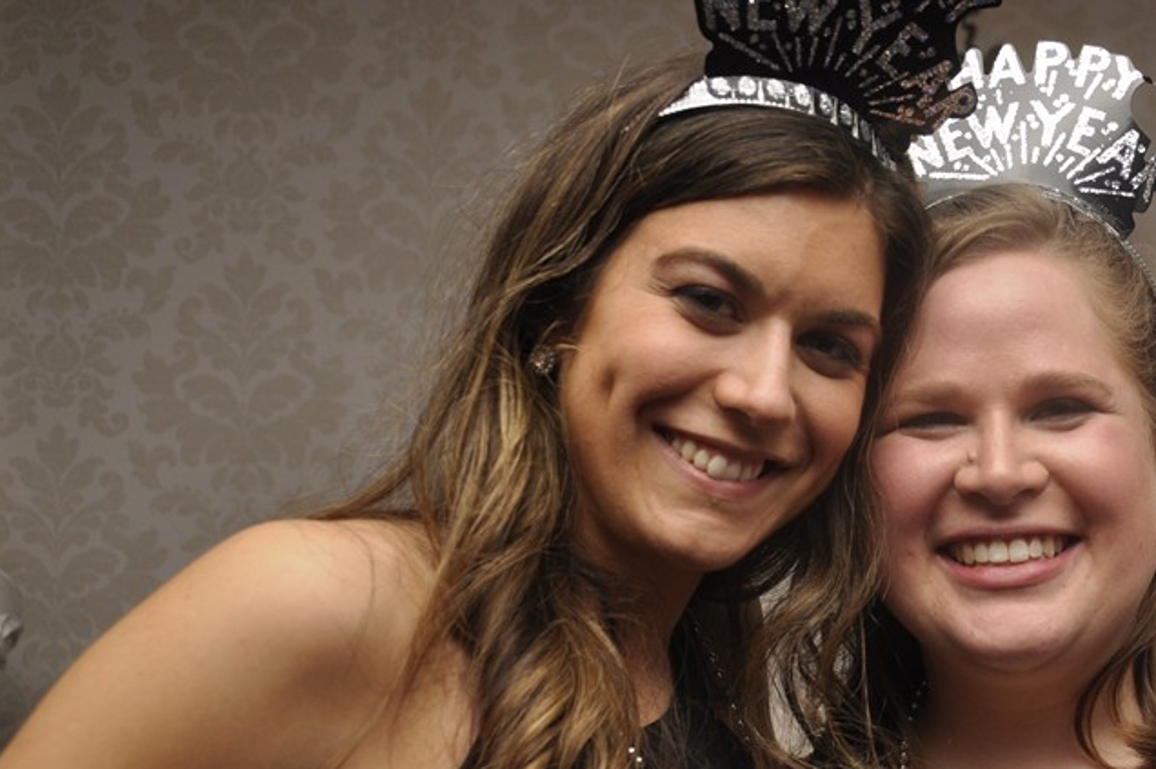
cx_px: 869
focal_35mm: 66
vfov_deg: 20.5
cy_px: 467
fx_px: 2118
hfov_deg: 30.0
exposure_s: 1/60
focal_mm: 28
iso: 400
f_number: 5
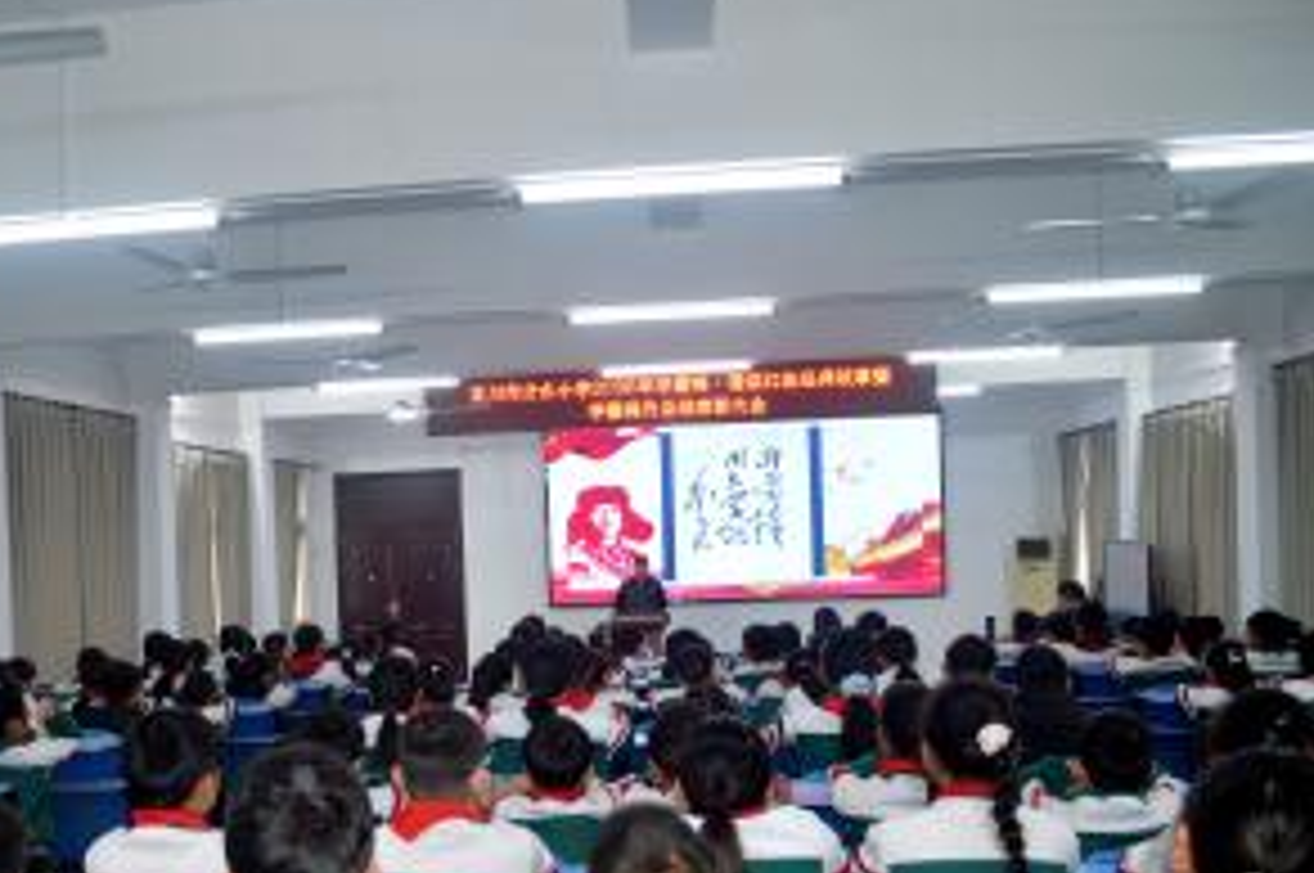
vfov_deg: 35.6
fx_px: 1349
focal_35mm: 37
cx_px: 418
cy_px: 567
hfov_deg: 50.8
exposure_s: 1/80
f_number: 4
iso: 400
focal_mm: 18
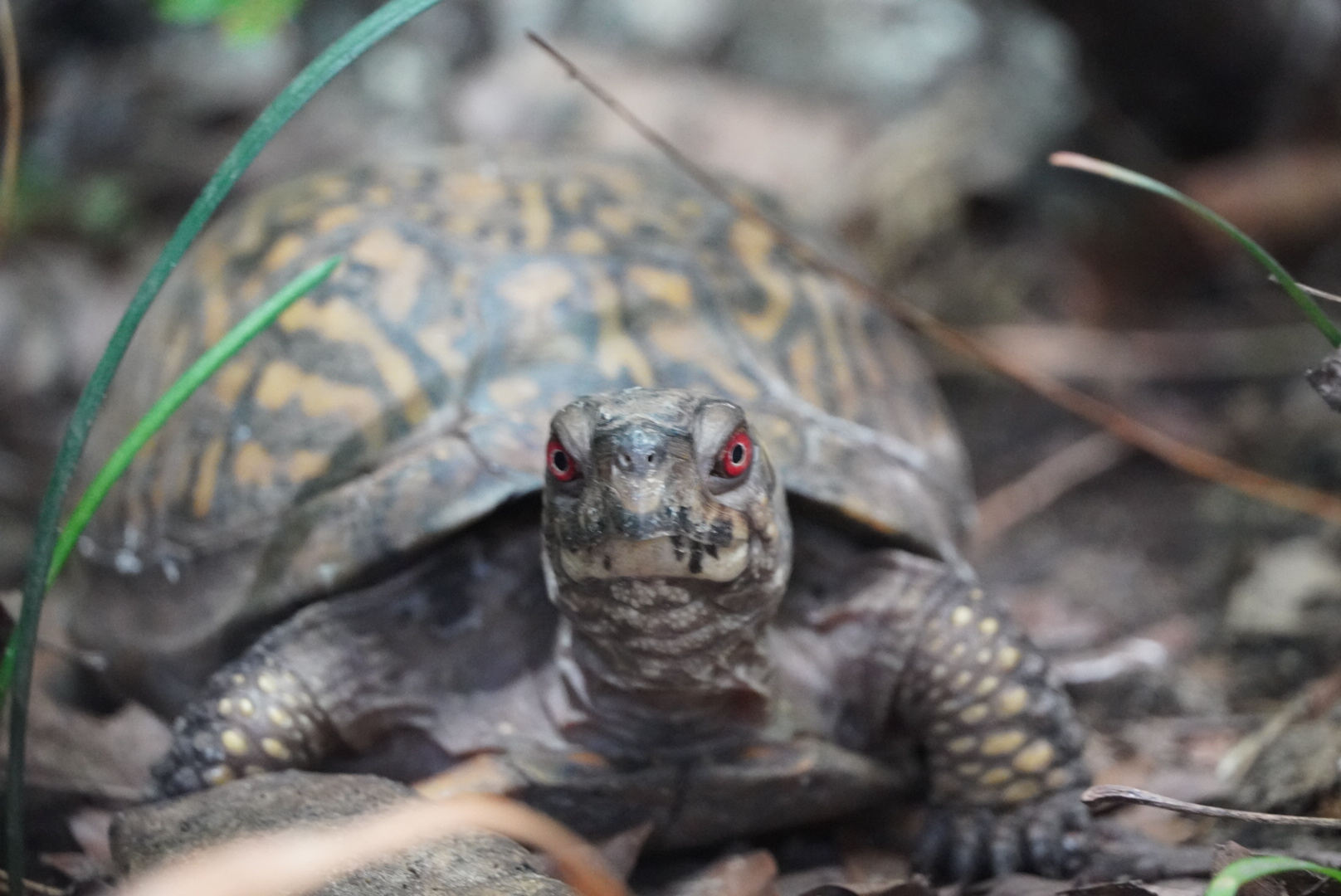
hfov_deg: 10.2
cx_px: 670
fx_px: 7548
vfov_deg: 6.8
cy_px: 448
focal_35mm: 202
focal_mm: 135
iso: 6400
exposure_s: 1/125
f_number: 5.6
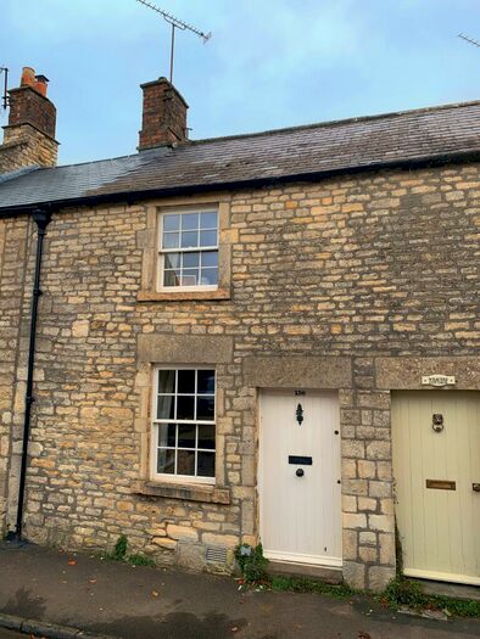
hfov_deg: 53.1
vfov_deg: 67.3
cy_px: 320
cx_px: 240
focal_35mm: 26
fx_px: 481
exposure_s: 1/256
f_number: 1.8
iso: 25
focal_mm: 4.25
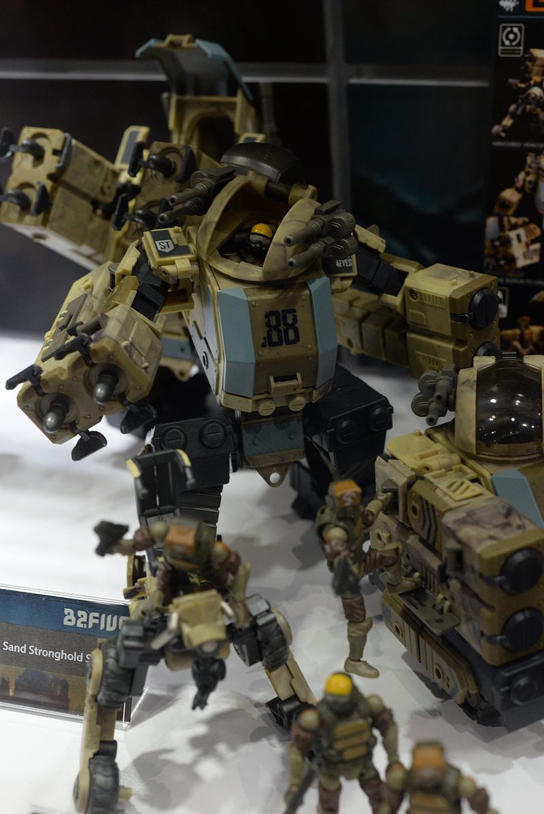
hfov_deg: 27.0
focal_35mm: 50
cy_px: 407
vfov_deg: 39.6
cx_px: 272
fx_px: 1132
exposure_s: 1/100
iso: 2000
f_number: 5.6
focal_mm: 50
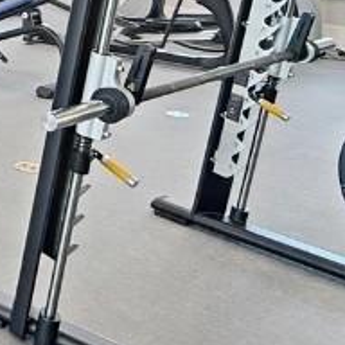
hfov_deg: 20.6
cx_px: -228
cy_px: -99
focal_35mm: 66
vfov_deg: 23.2
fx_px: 744
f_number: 2.2
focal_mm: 2.2
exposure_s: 1/120
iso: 160
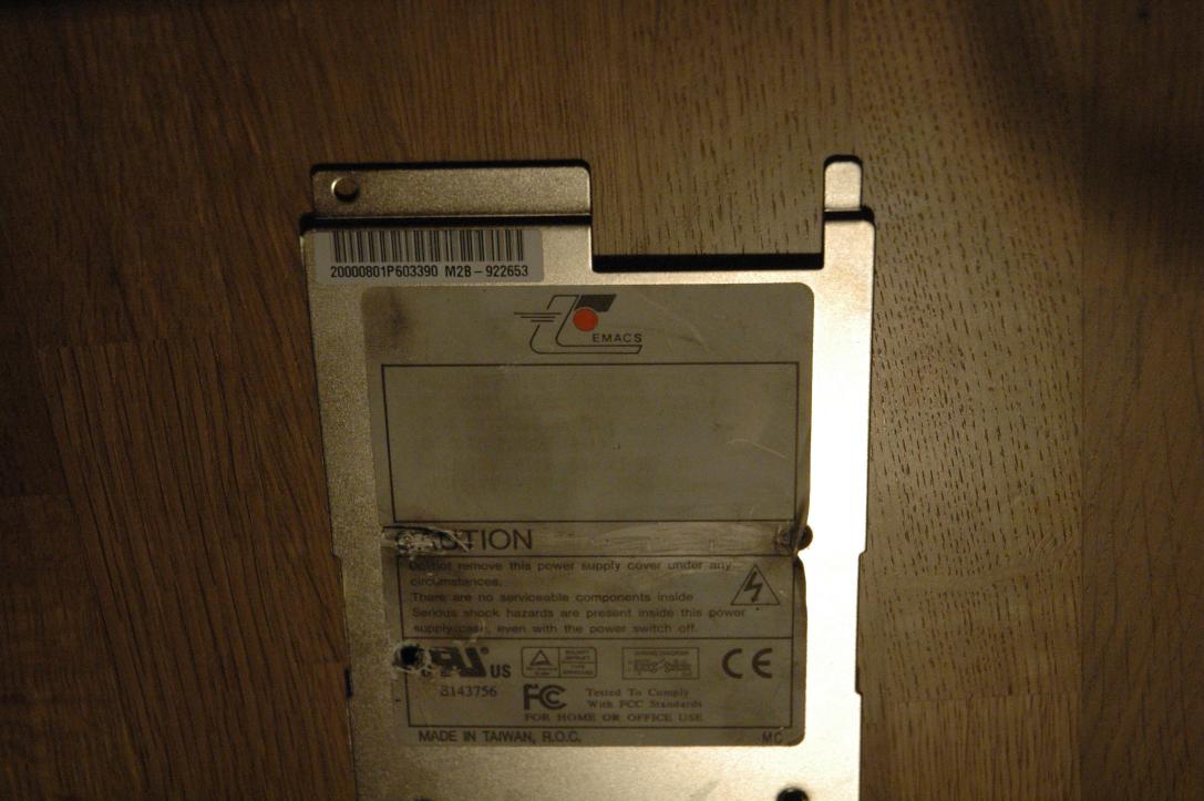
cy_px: 400
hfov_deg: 28.1
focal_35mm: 72
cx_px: 602
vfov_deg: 18.9
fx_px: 2406
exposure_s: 1/125
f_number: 5.6
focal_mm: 48
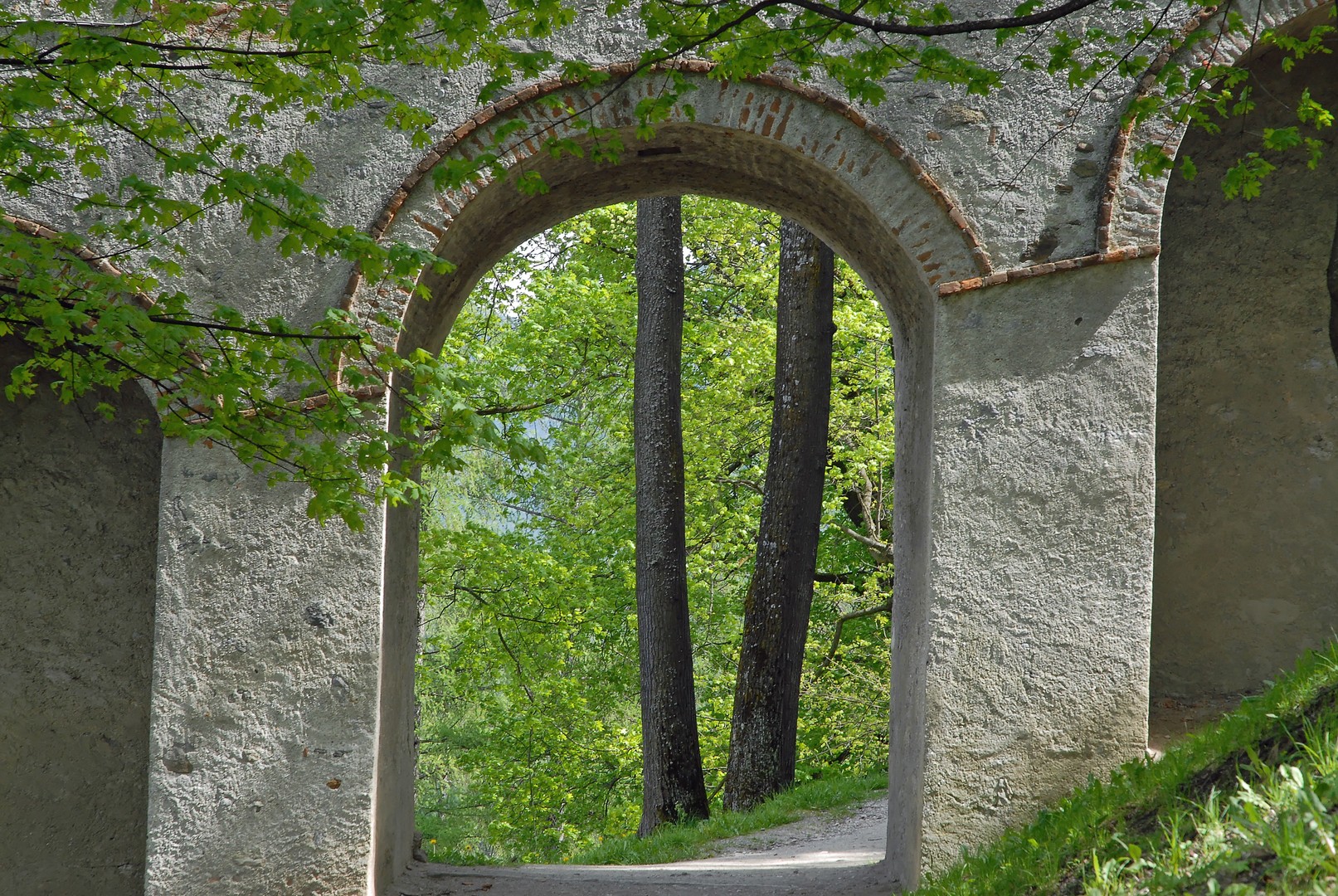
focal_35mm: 105
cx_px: 669
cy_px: 448
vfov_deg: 13.1
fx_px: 3907
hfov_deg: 19.4
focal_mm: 70
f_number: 9
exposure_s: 1/160
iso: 400
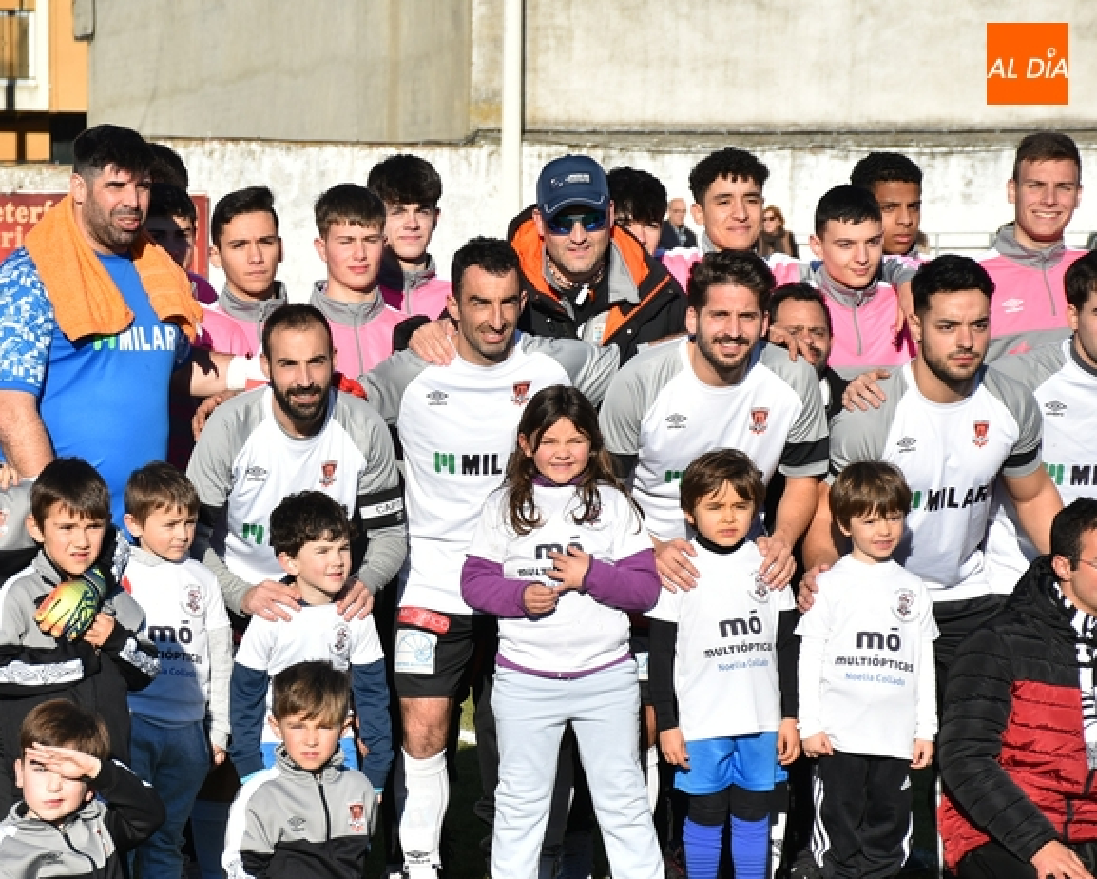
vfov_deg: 8.3
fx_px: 6065
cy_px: 557
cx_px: 253
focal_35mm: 187
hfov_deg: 10.3
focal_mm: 85
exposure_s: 1/800
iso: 200
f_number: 7.1
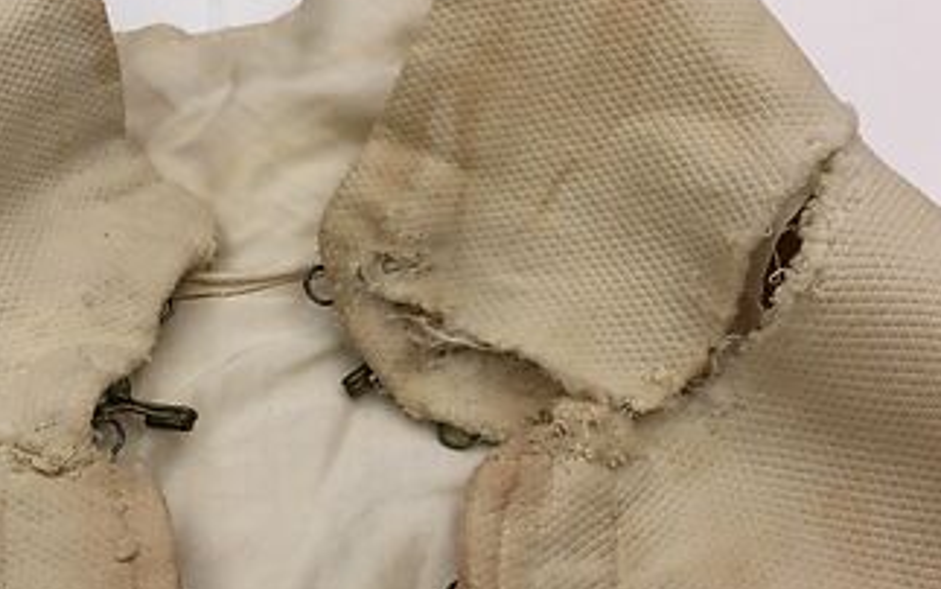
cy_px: 329
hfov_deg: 33.0
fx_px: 1565
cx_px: 280
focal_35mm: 61
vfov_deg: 21.3
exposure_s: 1/120
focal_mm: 3.3
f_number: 2.4
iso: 40
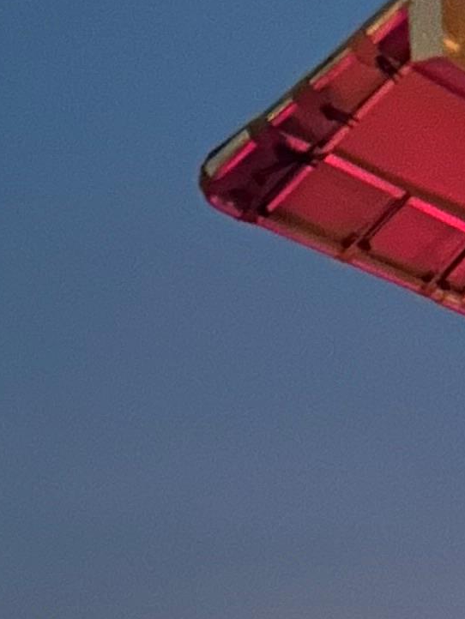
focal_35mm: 134
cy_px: 1402
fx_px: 2399
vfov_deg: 12.2
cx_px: 739
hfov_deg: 10.6
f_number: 1.78
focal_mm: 6.86
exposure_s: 1/5
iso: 5000
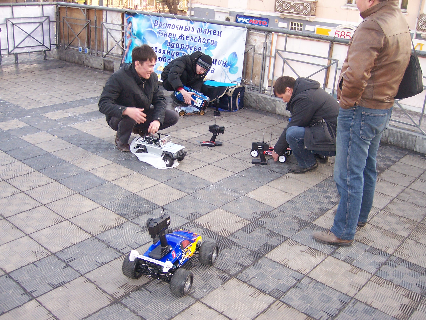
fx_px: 443
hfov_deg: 51.4
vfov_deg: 39.7
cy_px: 160
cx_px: 213
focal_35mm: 36
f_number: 2.8
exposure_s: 1/100
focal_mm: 6.2
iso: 125
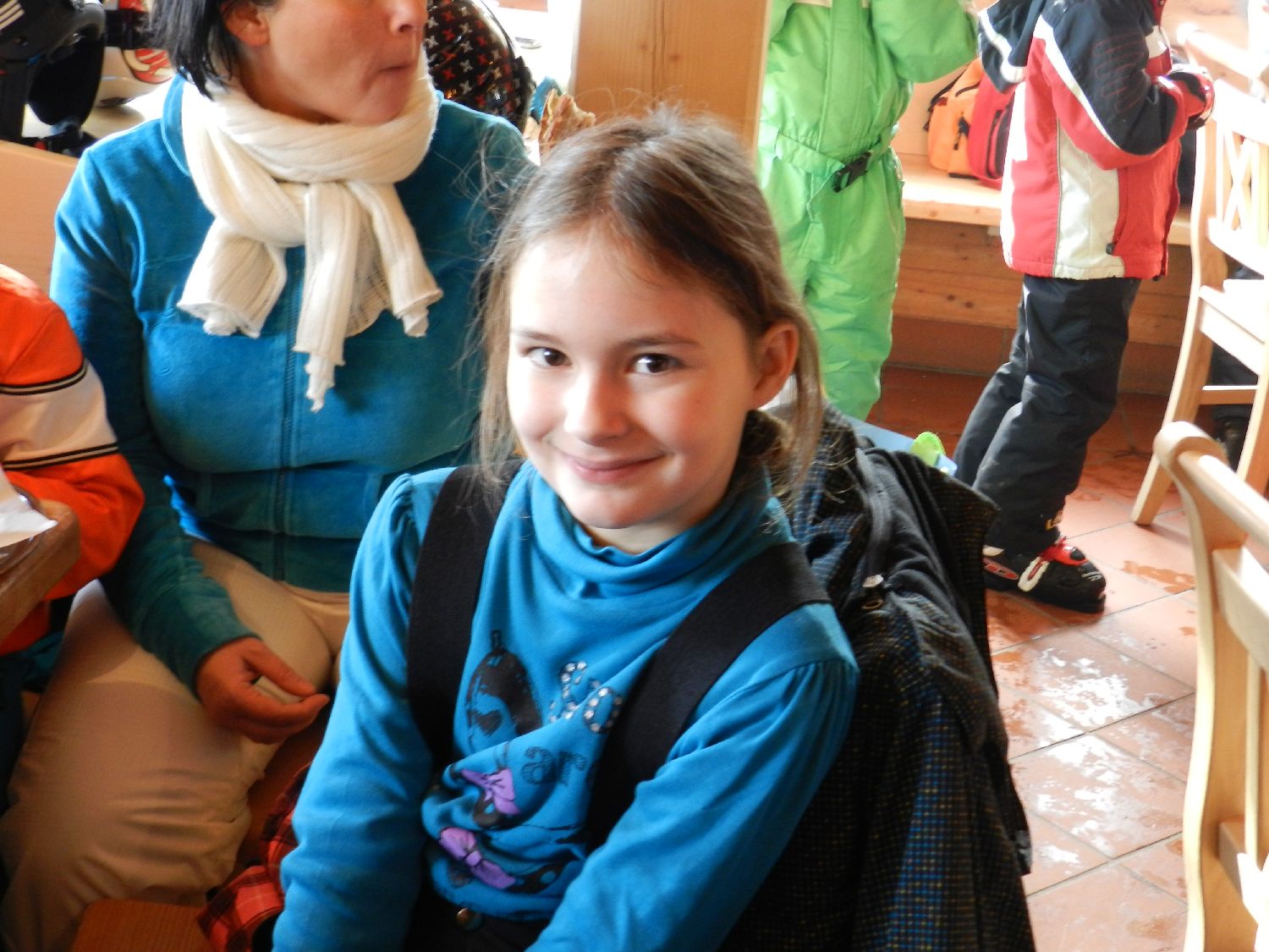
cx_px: 634
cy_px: 476
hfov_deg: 36.2
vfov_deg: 27.5
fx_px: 1943
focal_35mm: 53
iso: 400
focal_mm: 9.4
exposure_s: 1/13
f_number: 4.4
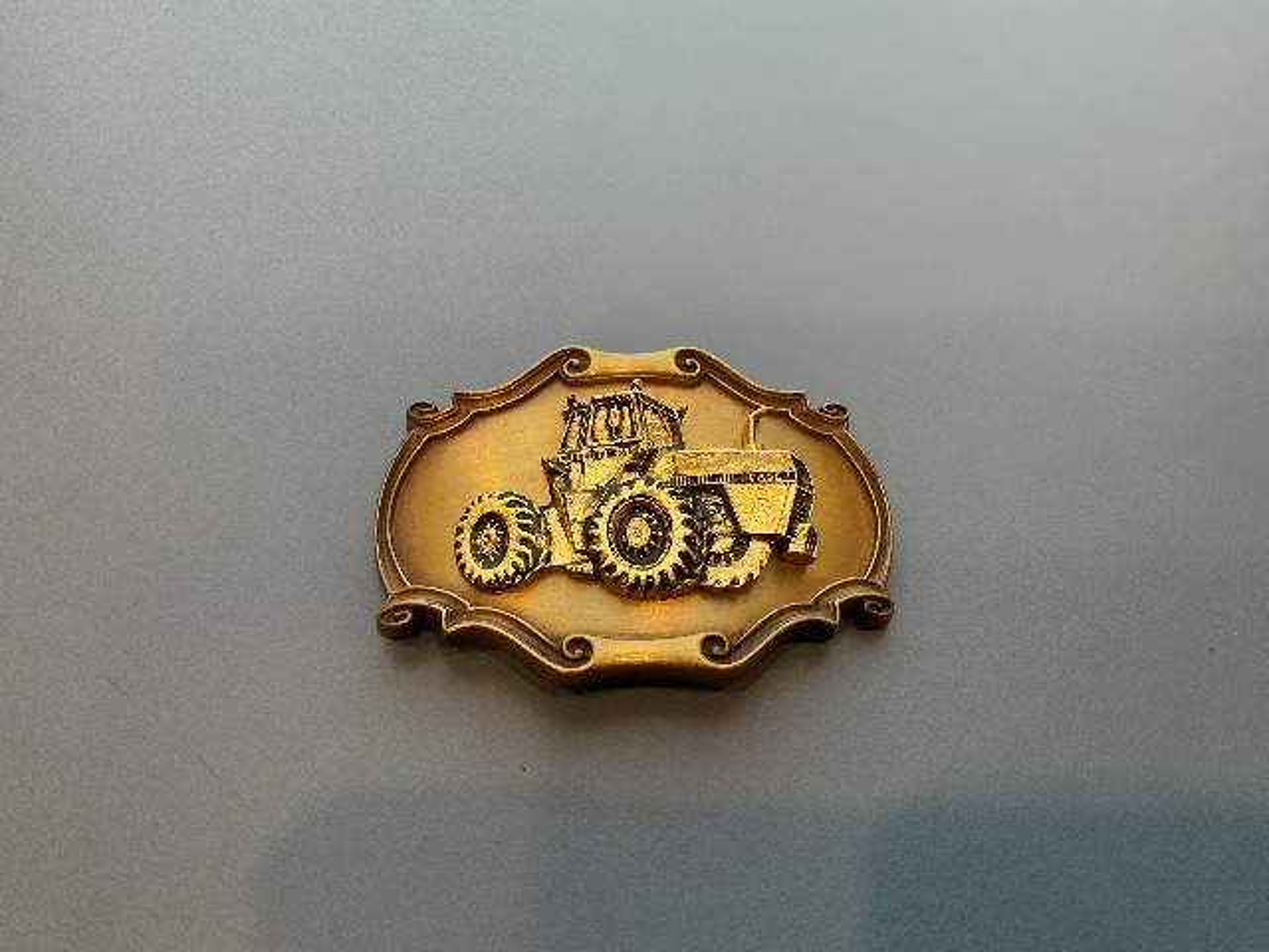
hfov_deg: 61.7
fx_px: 1063
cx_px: 634
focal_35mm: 29
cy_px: 476
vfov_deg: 48.2
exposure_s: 1/60
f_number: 1.8
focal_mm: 3
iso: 125
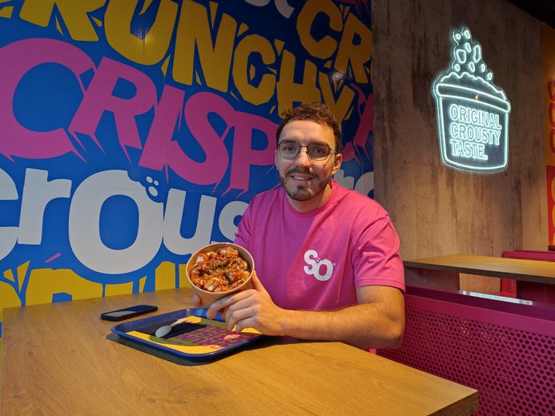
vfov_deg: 56.8
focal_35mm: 24
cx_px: 278
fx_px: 385
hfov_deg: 71.6
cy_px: 208
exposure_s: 1/50
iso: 73
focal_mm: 5.89
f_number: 1.89
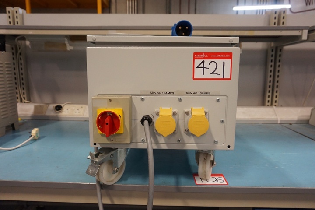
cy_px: 105
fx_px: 210
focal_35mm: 24
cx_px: 158
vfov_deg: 53.1
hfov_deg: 73.7
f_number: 4
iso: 1250
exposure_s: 1/160
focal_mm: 16
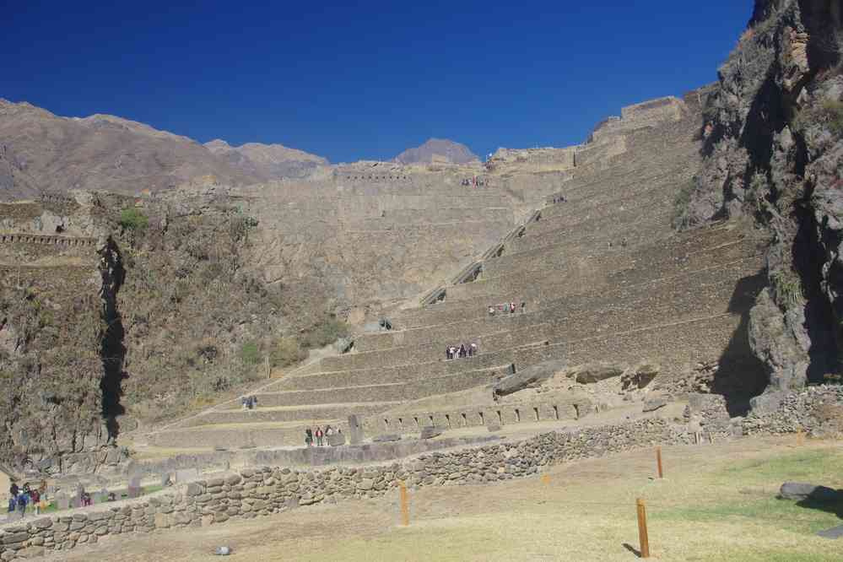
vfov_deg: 38.4
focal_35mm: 34
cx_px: 422
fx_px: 808
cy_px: 281
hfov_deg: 55.1
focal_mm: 23
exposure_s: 1/100
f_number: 11
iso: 200
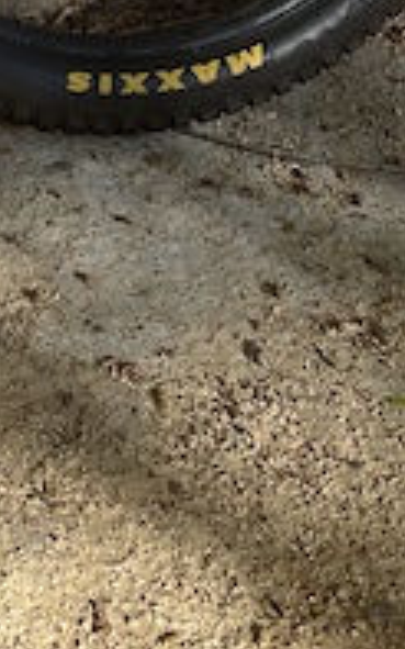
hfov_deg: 10.6
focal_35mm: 112
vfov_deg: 16.7
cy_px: -349
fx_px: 1979
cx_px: -421
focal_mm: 4.2
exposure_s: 1/707
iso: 32
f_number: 1.6
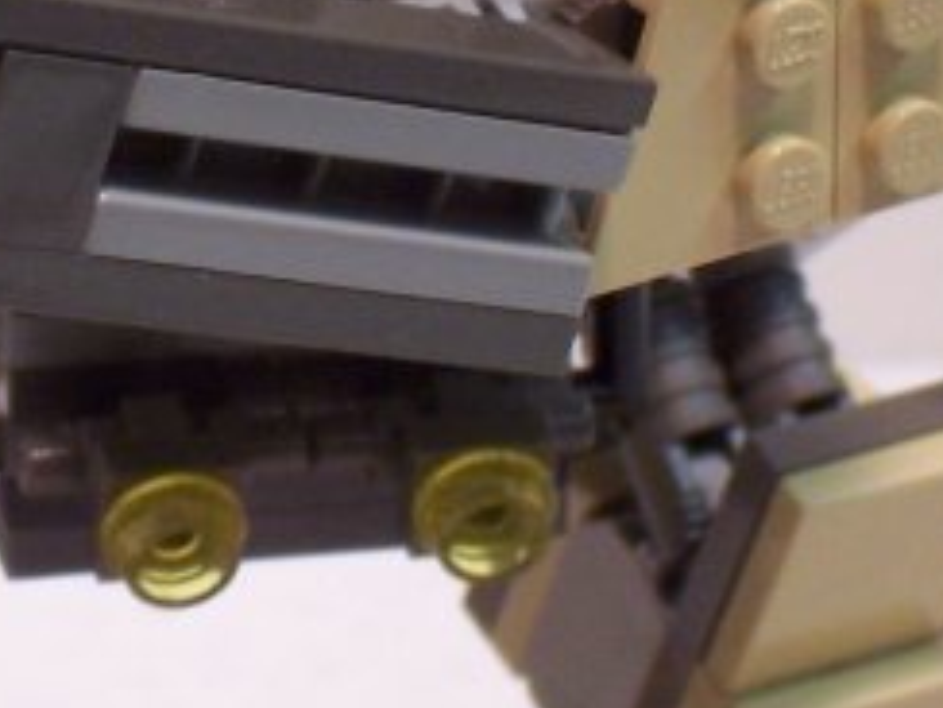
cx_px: -116
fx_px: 11768
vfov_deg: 3.4
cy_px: -8
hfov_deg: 4.6
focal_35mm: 432
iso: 140
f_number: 4.8
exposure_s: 1/15
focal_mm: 22
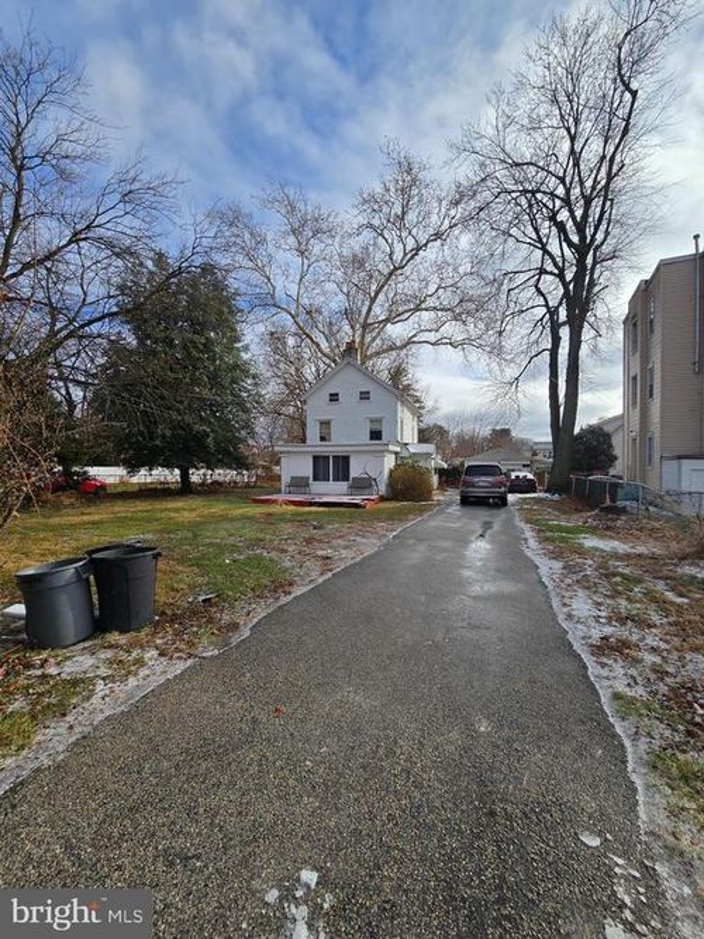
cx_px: 352
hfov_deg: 89.9
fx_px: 353
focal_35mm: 13
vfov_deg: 106.2
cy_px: 470
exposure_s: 1/2890
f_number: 2.2
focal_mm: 2.2
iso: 50
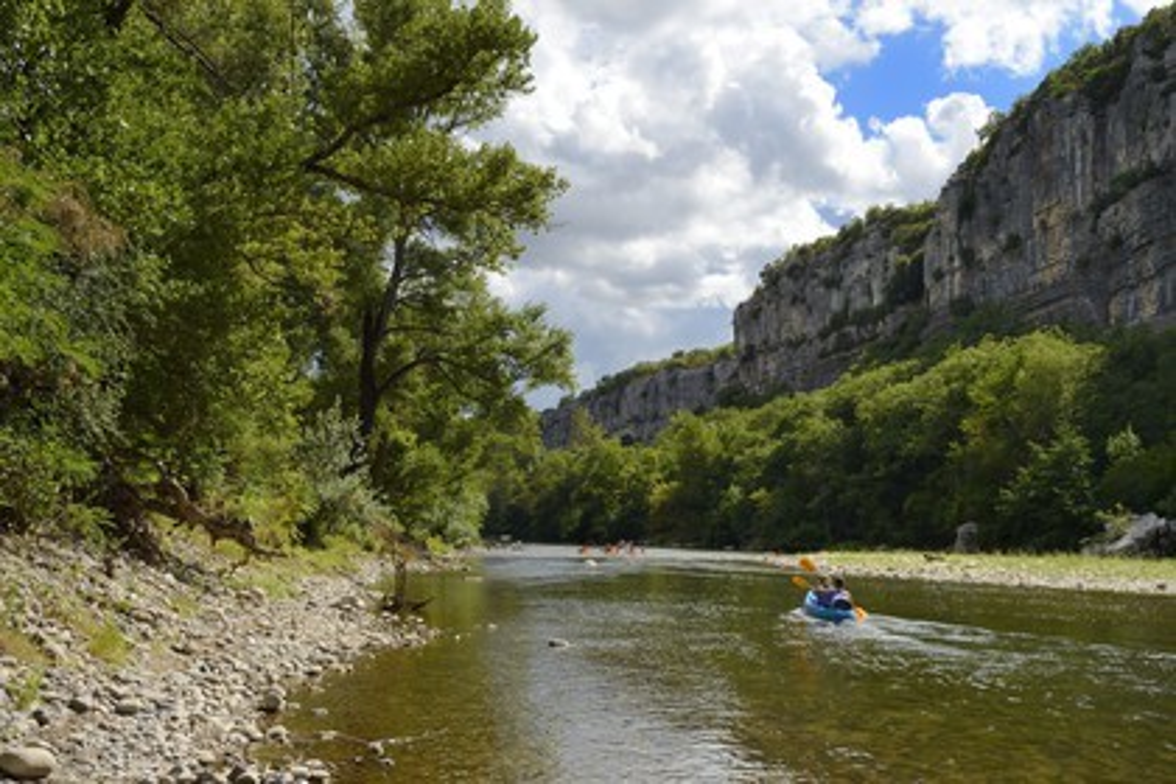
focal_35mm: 42
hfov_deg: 46.4
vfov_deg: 31.9
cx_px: 588
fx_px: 1372
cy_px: 392
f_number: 10
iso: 400
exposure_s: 1/800
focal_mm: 42
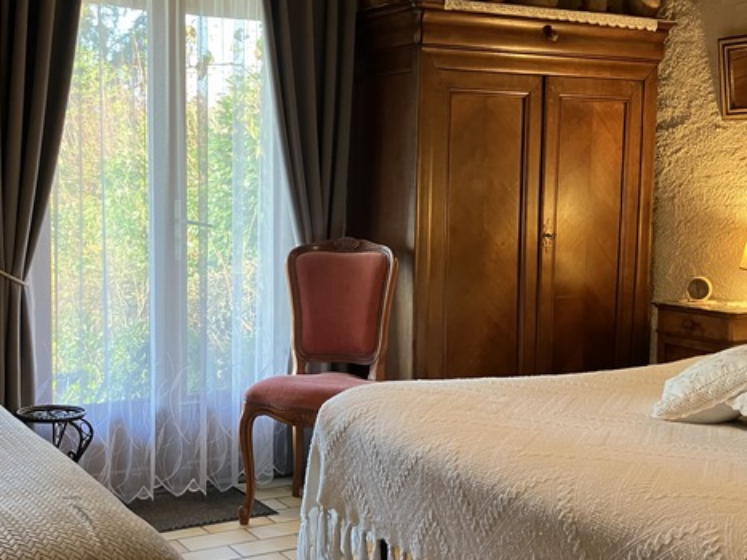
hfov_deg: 39.3
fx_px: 1036
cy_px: 275
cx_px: 262
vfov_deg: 30.3
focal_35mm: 48
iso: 160
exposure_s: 1/50
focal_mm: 3.99
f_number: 1.8
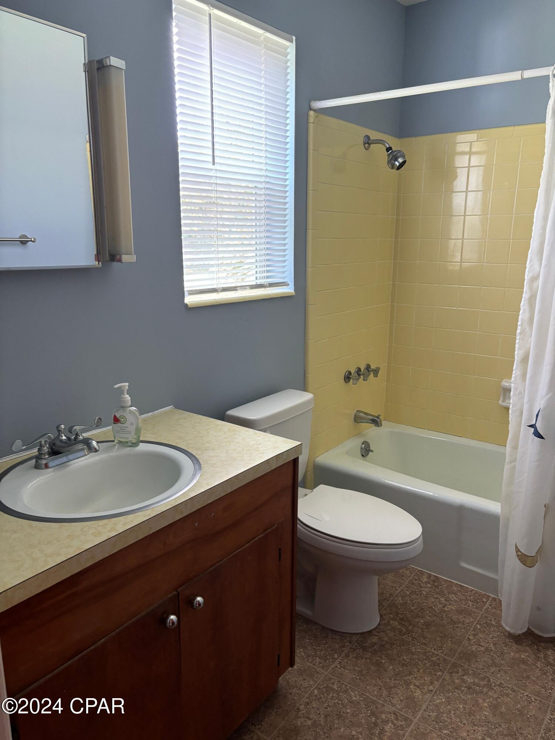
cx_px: 278
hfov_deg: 53.1
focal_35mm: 26
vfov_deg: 67.3
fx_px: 556
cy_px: 370
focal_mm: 5.96
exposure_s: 1/60
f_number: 1.6
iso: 200
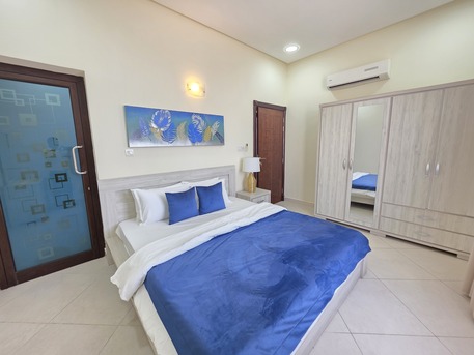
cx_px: 237
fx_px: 178
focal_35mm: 13
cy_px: 178
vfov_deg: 89.9
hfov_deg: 106.2
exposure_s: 1/100
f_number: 1.9
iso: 125
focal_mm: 2.2
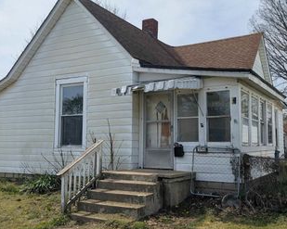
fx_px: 323
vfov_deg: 39.1
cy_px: 114
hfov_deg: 47.7
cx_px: 169
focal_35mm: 38
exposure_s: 1/2695
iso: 46
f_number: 1.85
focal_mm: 6.81
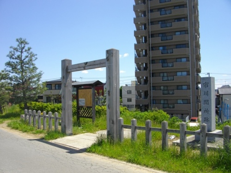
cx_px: 116
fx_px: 214
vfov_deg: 44.2
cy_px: 86
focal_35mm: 32
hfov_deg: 56.8
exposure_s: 1/320
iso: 100
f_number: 5.5
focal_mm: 5.7
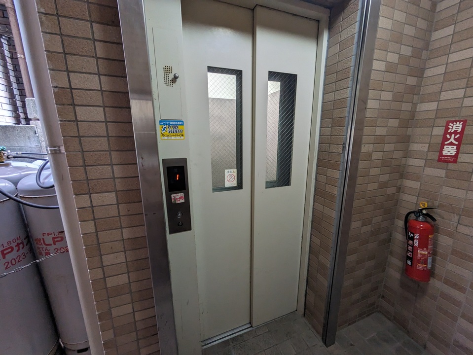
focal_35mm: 14
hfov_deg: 102.0
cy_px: 178
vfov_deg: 85.7
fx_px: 191
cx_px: 236
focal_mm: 1.83
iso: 270
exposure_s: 1/24
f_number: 2.2
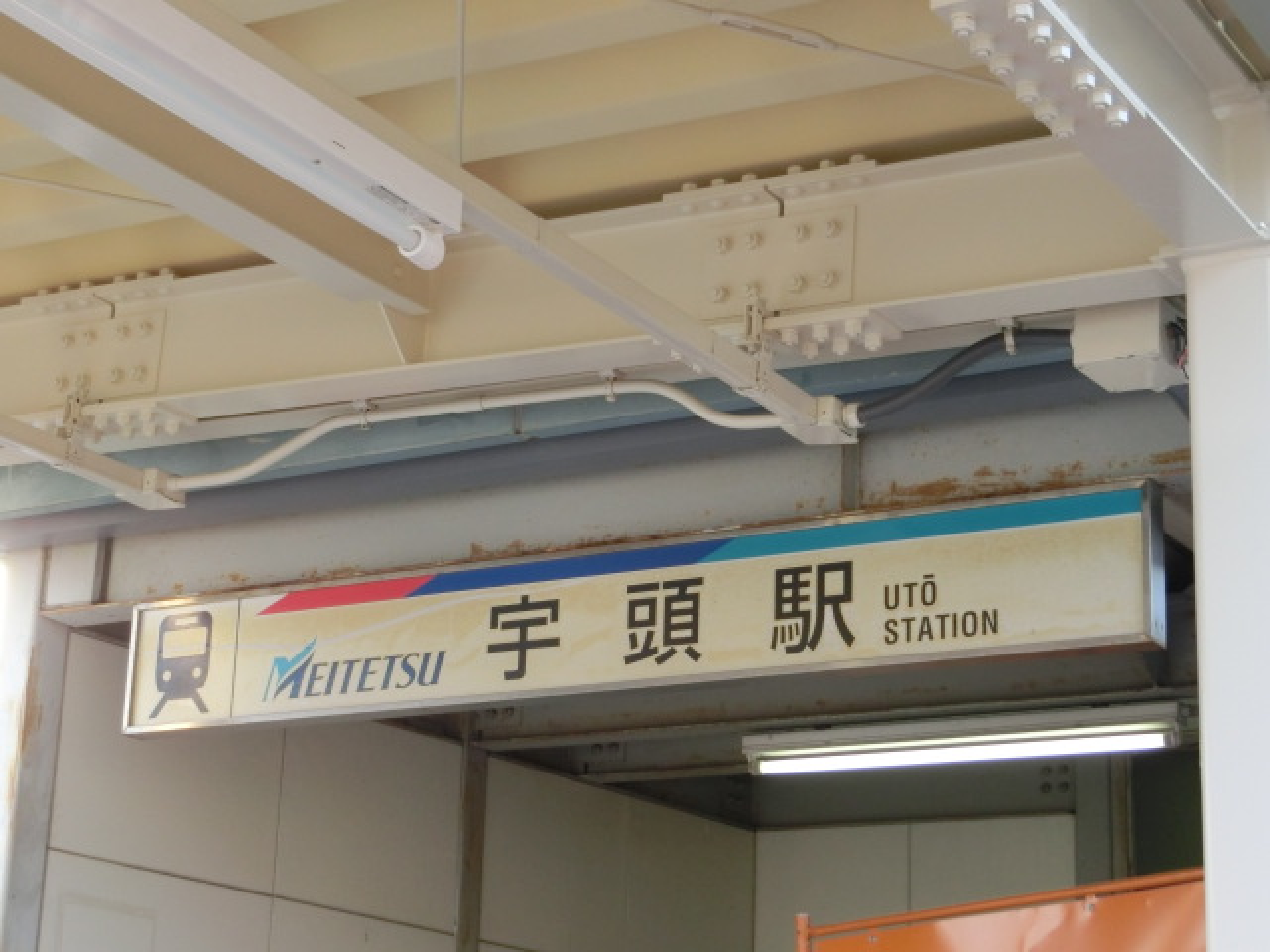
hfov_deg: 27.8
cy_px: 476
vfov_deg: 21.0
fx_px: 2568
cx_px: 635
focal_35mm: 70
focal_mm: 12.4
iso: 320
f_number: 5.2
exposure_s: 1/125
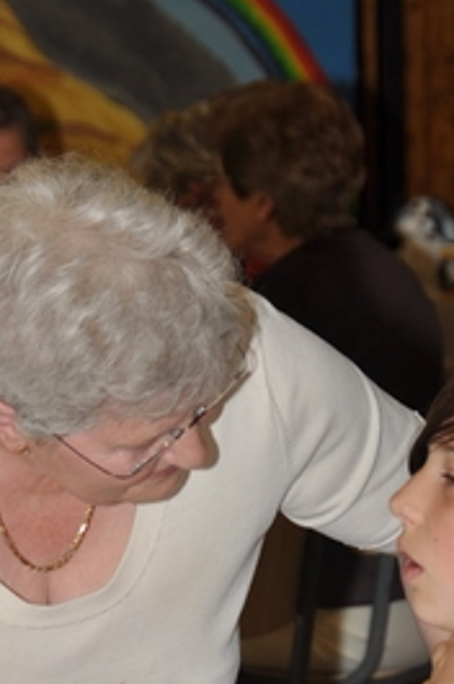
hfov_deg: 5.8
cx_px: 245
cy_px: 480
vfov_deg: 8.7
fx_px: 4514
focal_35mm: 238
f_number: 5.6
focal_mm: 70
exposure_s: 1/60
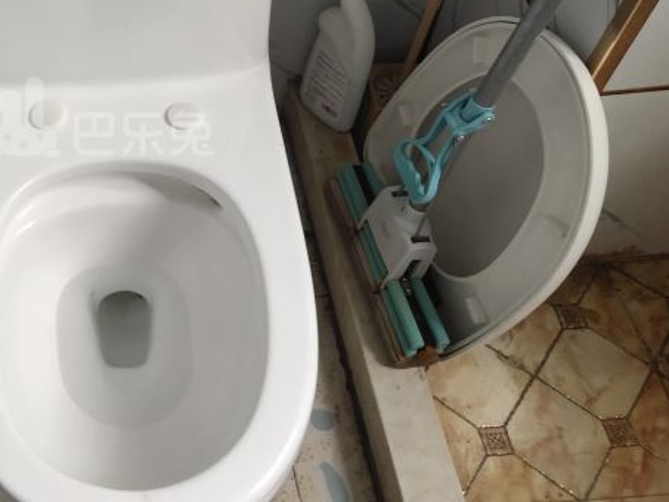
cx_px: 96
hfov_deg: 34.6
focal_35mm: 53
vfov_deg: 27.1
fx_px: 1025
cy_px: 118
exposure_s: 1/50
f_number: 1.79
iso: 301
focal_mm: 4.35
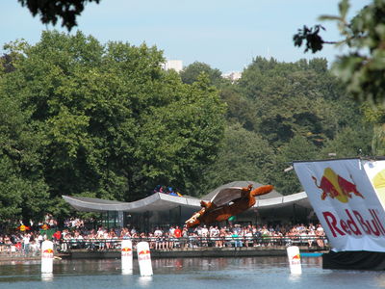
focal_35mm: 280
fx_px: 3114
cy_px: 144
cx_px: 192
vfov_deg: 5.3
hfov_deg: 7.1
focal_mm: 71.2
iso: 100
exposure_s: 1/346
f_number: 5.9
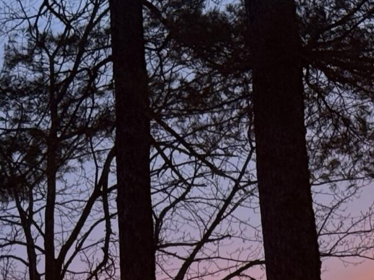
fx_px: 2333
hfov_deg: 9.2
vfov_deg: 6.8
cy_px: 431
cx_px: 107
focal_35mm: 216
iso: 100
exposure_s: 1/60
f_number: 1.78
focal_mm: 6.86
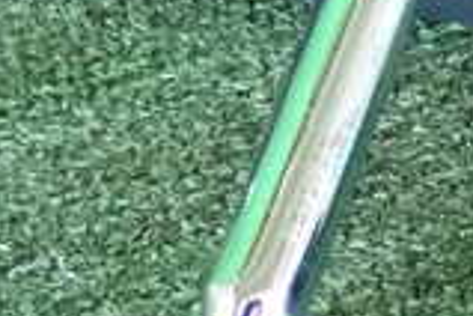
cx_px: 190
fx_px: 1958
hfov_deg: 13.8
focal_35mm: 149
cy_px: -161
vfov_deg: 9.0
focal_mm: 6.83
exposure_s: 1/125
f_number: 2.7
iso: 2500
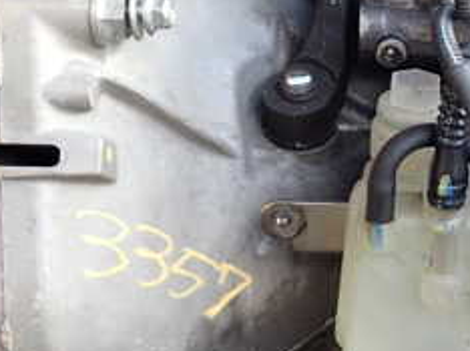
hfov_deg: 24.4
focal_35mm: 77
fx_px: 1044
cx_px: 446
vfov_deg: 19.1
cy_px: 172
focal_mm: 5.4
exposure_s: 1/80
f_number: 2.3
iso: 200
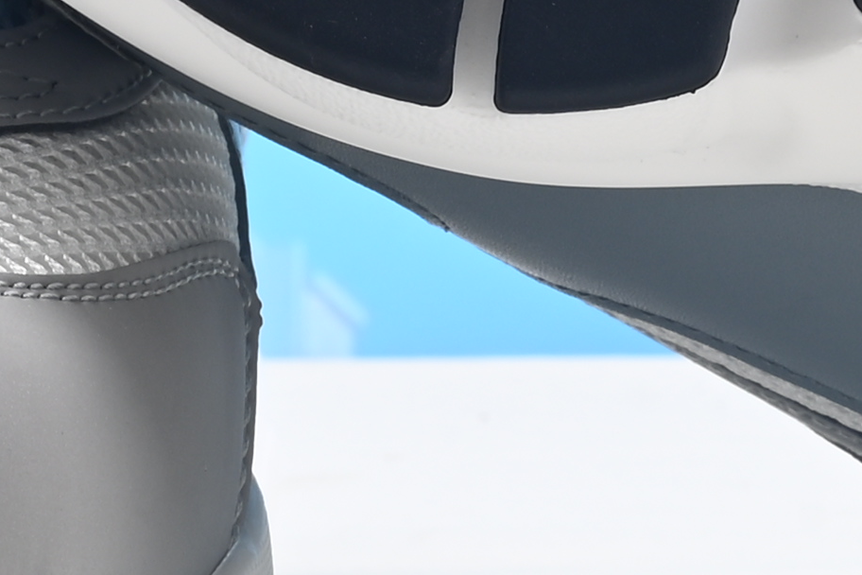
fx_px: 6321
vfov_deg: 5.1
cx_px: 680
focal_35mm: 264
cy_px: -454
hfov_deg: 7.8
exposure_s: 1/2
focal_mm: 40
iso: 100
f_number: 16
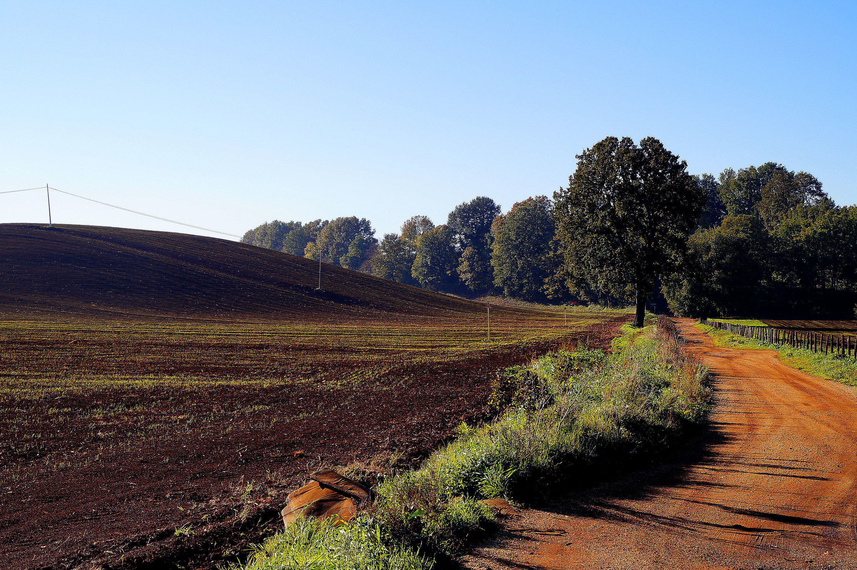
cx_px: 428
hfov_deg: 33.4
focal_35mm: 60
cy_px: 285
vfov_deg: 22.6
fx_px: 1427
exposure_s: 1/100
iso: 100
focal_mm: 40
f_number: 11
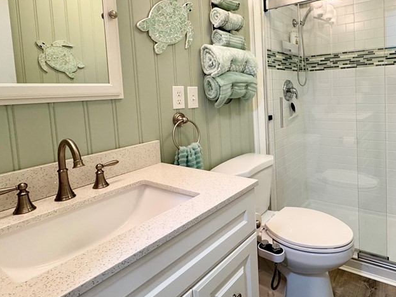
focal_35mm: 23
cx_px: 271
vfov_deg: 58.0
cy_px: 108
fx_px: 263
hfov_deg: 71.2
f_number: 2.2
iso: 250
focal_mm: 2.22
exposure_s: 1/120
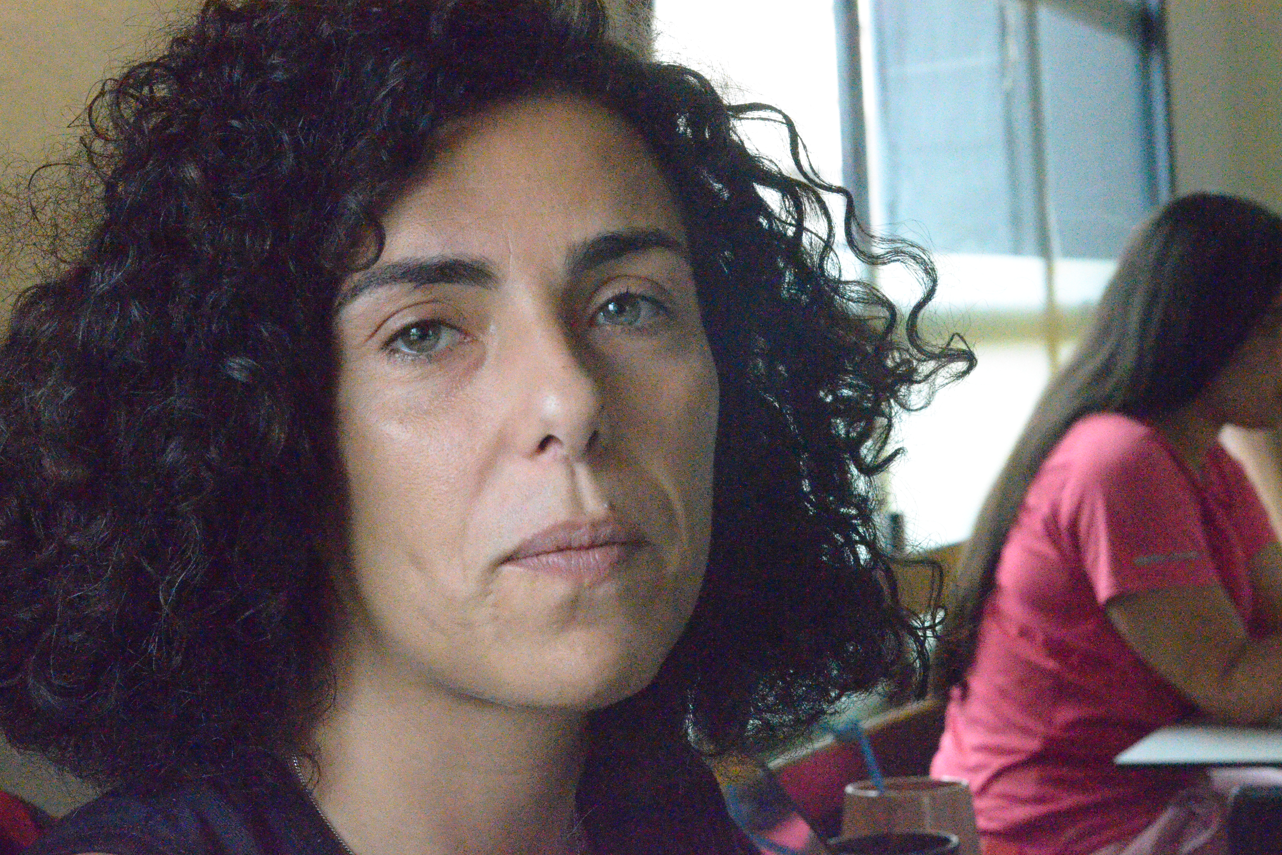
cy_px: 426
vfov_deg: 17.9
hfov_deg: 26.6
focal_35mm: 76
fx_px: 2706
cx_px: 636
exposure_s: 1/500
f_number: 11
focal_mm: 50
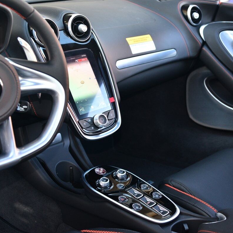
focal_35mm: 57
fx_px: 434
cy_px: 115
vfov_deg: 30.0
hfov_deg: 29.9
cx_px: 153
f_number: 4.2
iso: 640
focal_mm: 44
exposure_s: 1/60
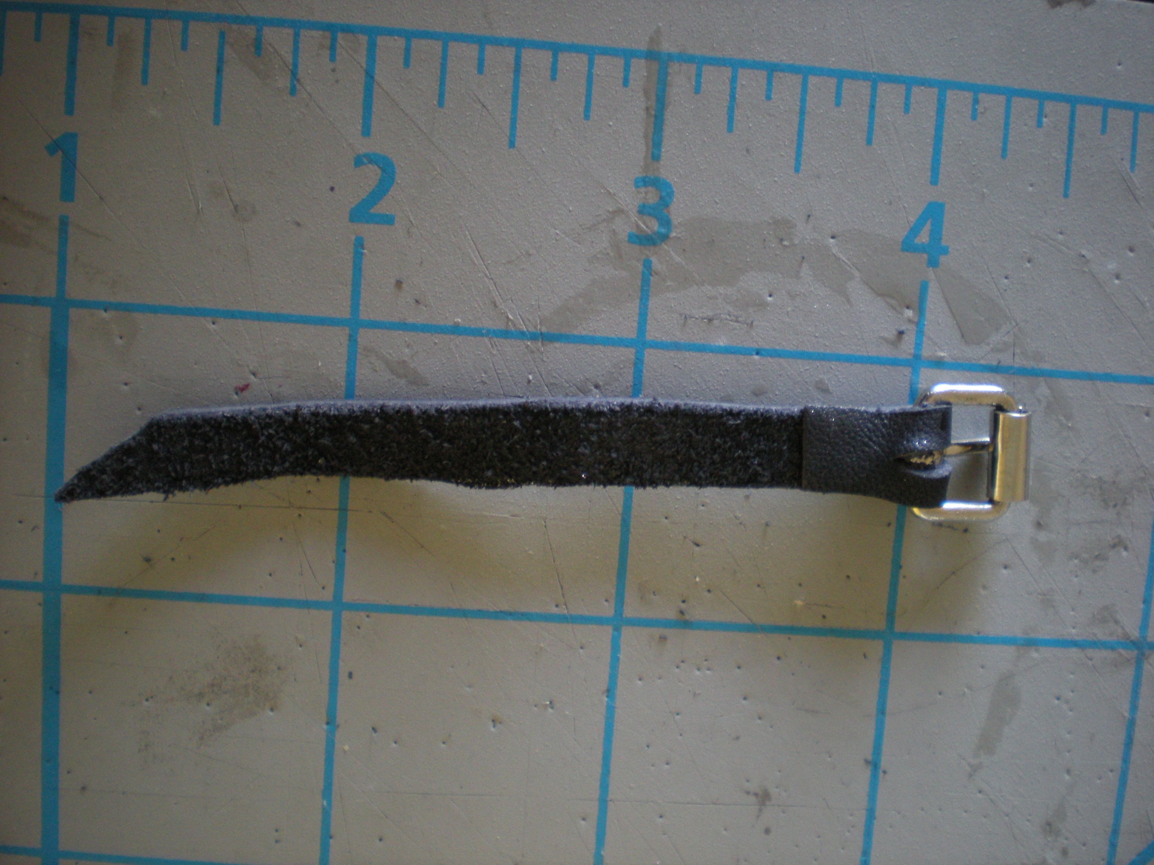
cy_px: 432
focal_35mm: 38
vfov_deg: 37.7
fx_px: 1267
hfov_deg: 49.0
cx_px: 577
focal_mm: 6.3
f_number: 3.1
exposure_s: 1/12.6
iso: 200
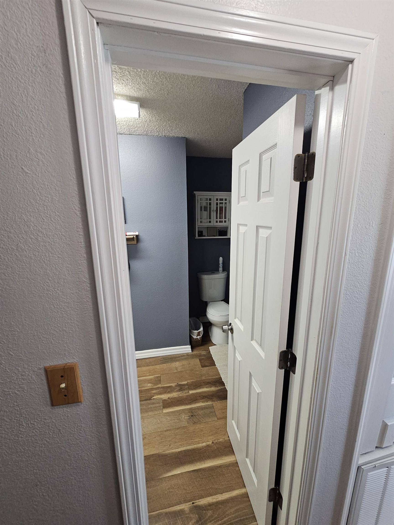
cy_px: 262
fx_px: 197
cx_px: 197
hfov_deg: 89.9
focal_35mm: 13
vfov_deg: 106.2
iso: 320
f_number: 2.2
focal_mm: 2.2
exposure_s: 1/40
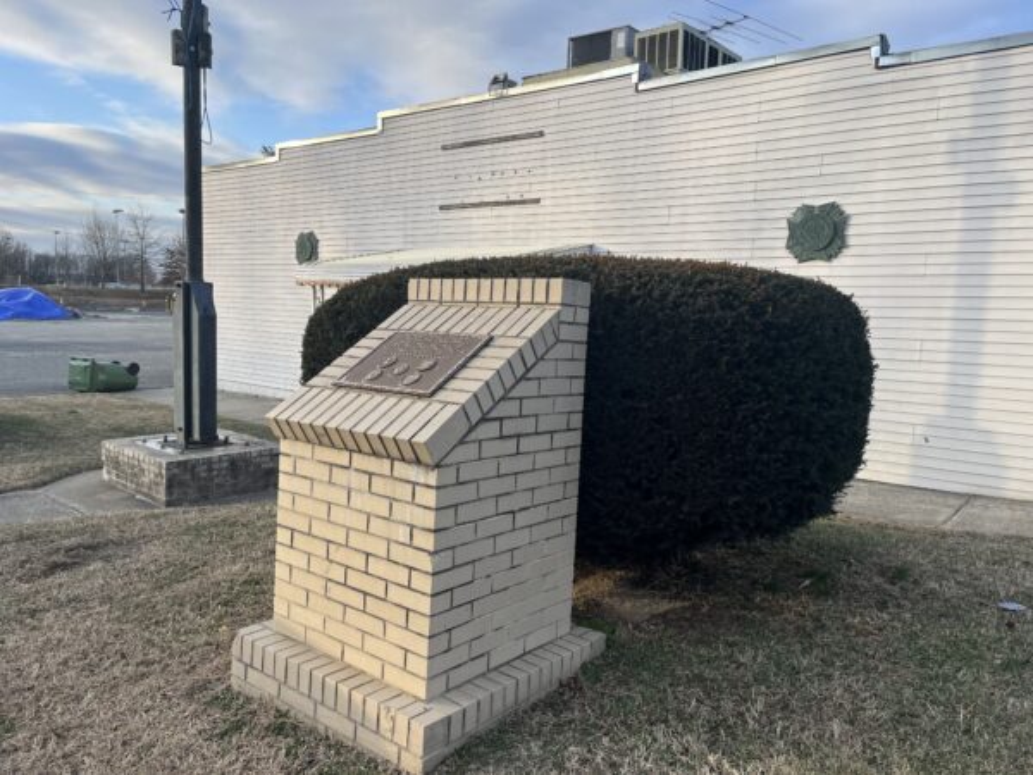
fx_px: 776
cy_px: 388
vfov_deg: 53.1
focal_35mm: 26
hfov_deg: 67.3
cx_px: 516
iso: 50
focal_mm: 5.1
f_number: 1.6
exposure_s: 1/891
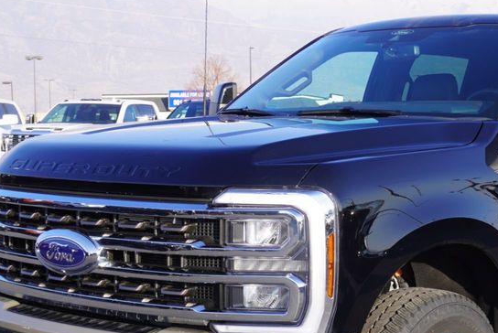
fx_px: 1094
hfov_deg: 25.1
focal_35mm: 79
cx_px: 414
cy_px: 271
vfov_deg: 17.2
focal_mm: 28
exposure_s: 1/100
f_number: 8
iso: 100
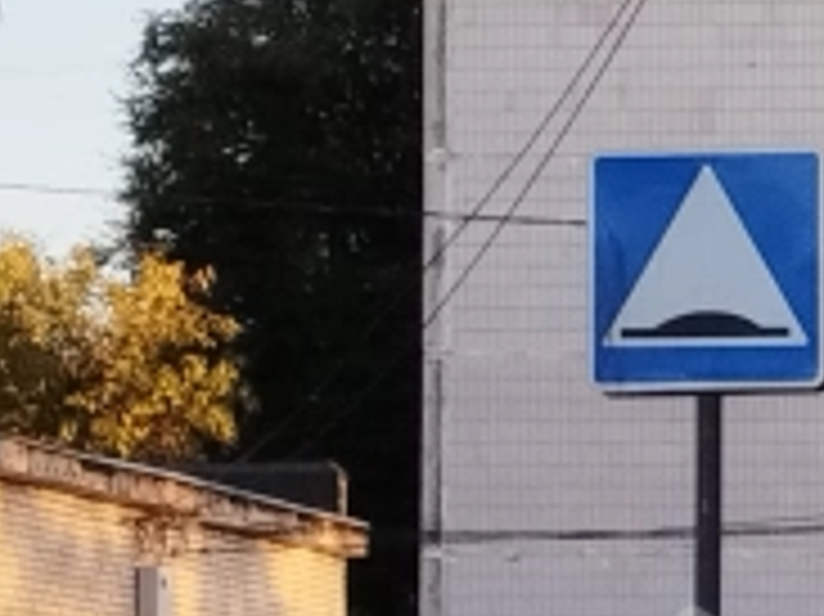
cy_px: 686
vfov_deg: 8.3
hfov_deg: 10.8
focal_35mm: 178
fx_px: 4234
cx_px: 1108
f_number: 1.9
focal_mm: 4.95
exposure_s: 1/150
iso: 100
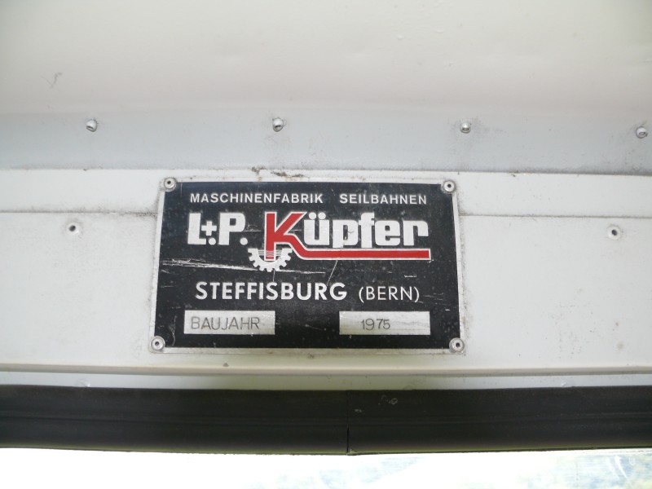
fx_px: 659
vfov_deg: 40.7
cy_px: 244
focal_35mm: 35
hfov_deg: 52.6
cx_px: 326
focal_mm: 7.4
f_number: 2.8
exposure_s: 1/30
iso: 100
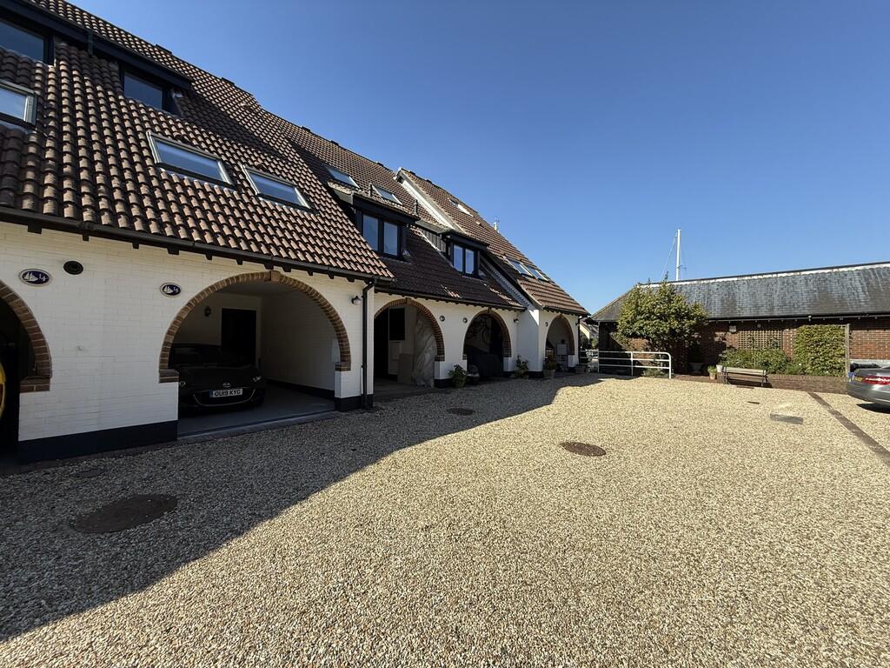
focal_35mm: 14
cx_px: 445
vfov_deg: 85.7
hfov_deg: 102.1
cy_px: 334
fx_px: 360
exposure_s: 1/1189
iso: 50
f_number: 2.2
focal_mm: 2.22
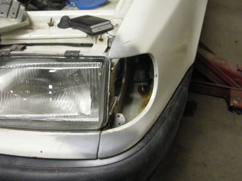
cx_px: 108
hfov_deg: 44.7
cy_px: 80
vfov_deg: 34.3
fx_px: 294
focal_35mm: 42
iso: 400
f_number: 2.8
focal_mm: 5.7
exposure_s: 1/30.4
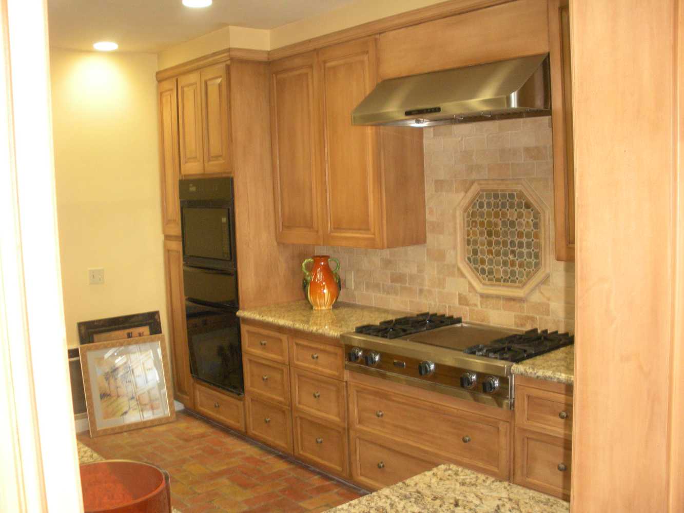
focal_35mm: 36
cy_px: 256
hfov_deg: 51.4
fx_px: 711
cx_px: 342
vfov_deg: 39.7
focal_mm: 6.3
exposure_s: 1/30
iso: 350
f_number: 3.5
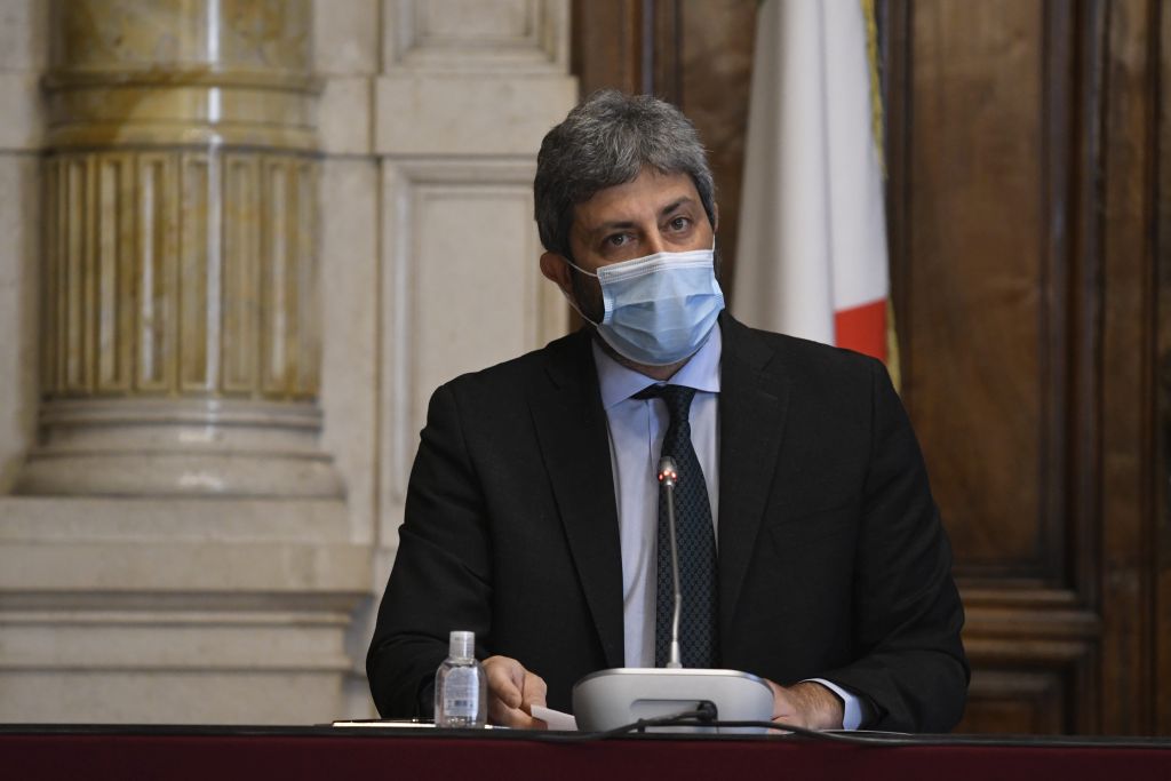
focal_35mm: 300
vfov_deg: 4.6
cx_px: 586
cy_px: 390
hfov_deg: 6.9
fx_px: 9759
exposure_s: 1/160
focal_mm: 200
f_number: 4.5
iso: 3200
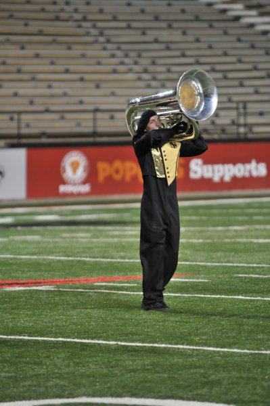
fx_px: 3381
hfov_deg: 4.6
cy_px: 203
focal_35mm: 300
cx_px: 135
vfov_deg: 6.9
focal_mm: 200
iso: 800
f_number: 2.8
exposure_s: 1/250
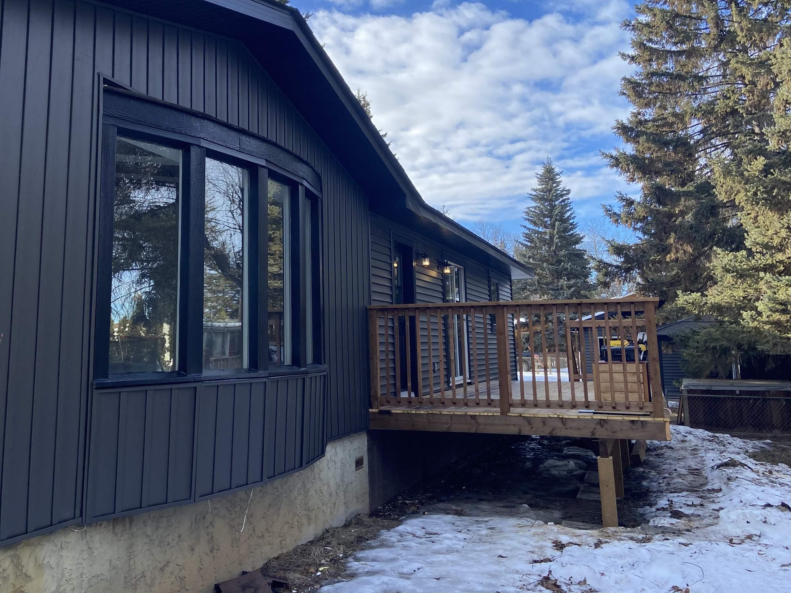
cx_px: 331
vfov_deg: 42.6
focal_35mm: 33
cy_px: 221
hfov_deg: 55.1
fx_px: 754
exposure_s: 1/1193
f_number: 1.8
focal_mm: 4.25
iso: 32
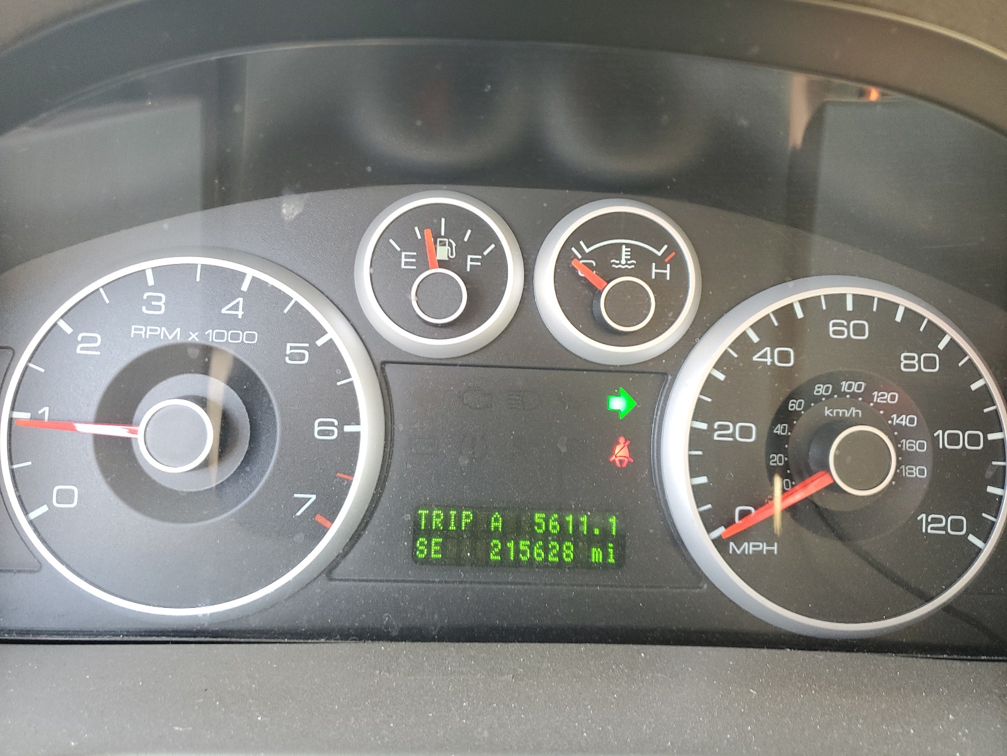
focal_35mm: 26
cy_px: 378
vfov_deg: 53.1
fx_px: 756
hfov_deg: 67.3
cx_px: 504
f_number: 1.5
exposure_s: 1/60.2
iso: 109
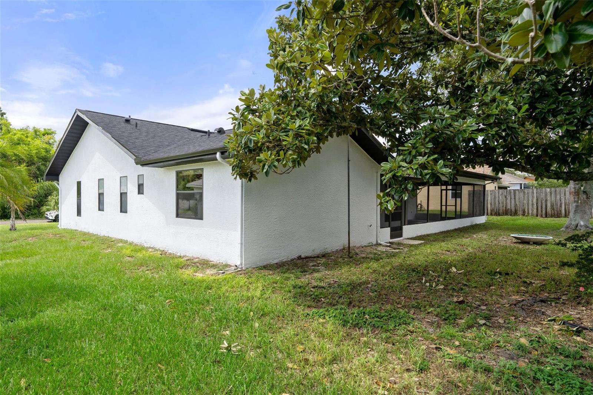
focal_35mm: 20
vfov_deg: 61.9
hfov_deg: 84.0
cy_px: 198
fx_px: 329
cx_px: 296
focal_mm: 20
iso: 320
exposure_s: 1/60
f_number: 8
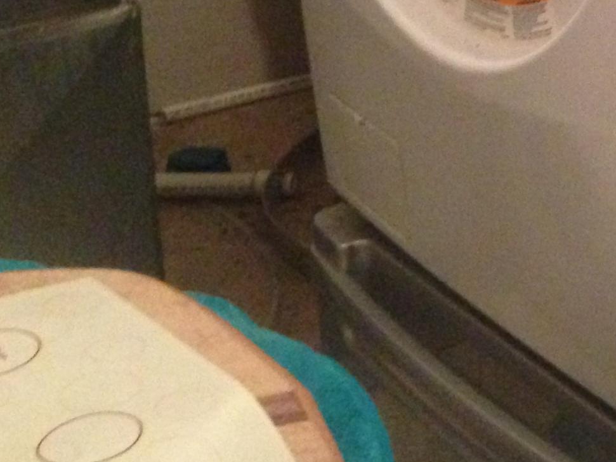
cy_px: -150
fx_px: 1815
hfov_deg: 17.4
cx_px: 911
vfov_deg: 13.9
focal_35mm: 102
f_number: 2.4
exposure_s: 1/15
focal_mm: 4.12
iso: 640
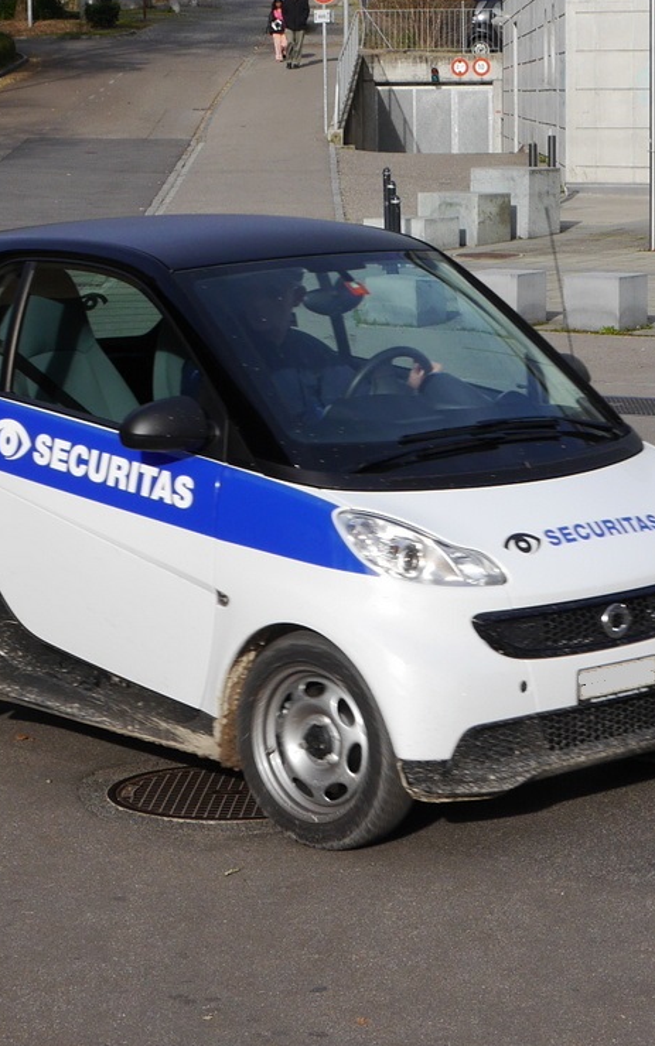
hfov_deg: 20.6
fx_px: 1798
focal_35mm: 63
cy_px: 526
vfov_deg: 32.5
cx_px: 273
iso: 160
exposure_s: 1/320
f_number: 8
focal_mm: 22
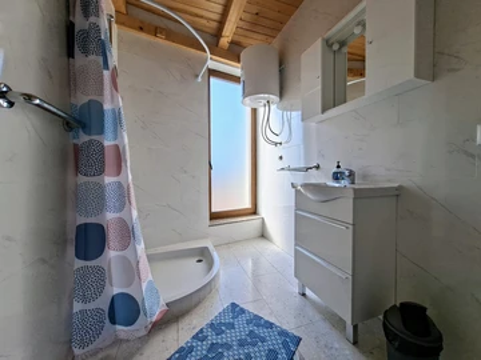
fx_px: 181
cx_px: 240
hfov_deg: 106.2
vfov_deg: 89.9
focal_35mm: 13
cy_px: 180
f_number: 2.2
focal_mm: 1.74
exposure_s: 1/259
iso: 40
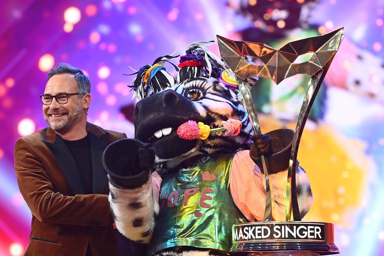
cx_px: 200
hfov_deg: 11.6
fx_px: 1898
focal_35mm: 178
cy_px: 156
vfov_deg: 7.7
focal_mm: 120
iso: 3200
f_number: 2.8
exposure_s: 1/500
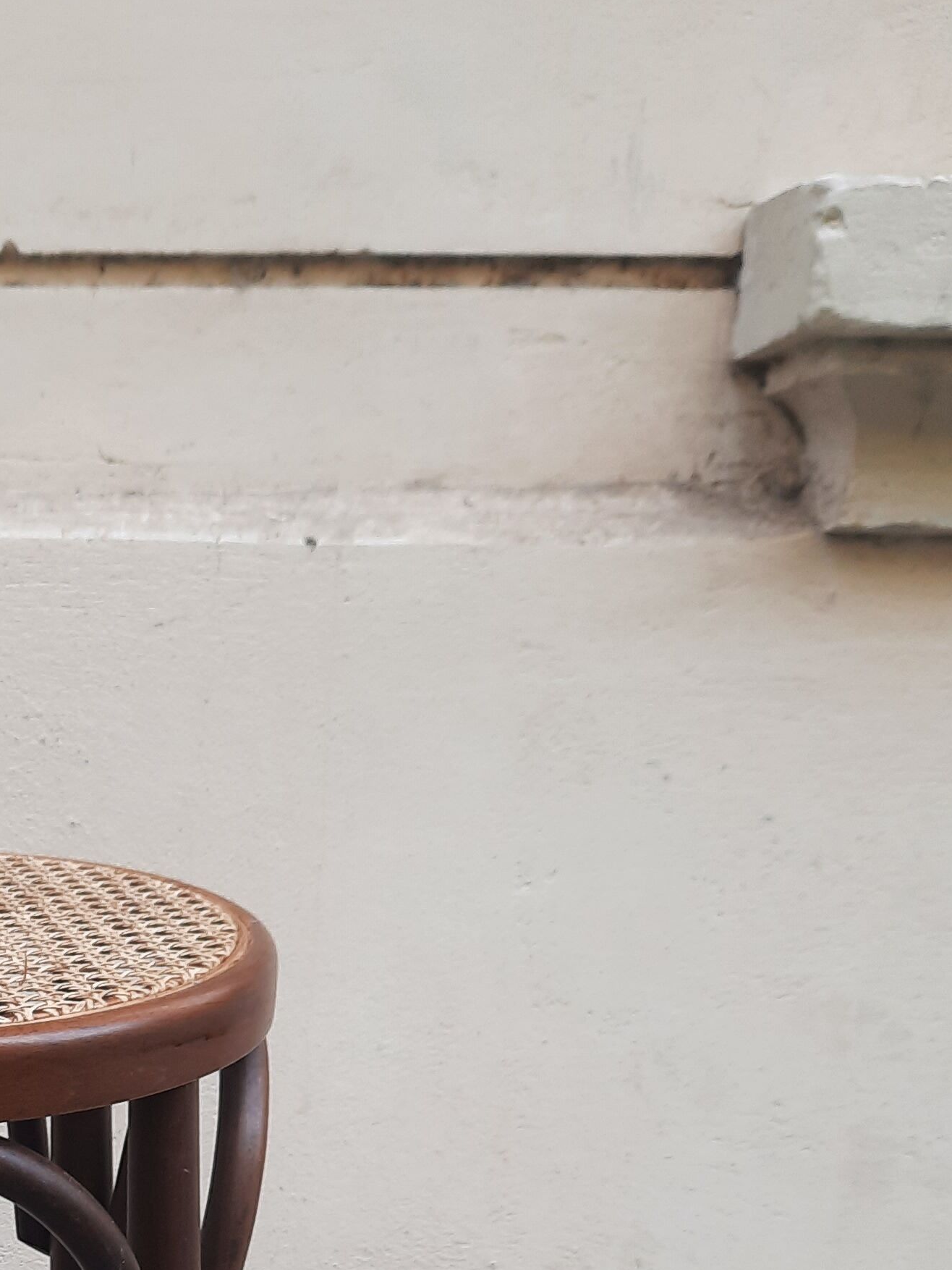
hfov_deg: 24.2
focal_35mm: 57
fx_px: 2090
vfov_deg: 31.3
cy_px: 1267
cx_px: -62
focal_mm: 4.6
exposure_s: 1/132
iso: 32
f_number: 2
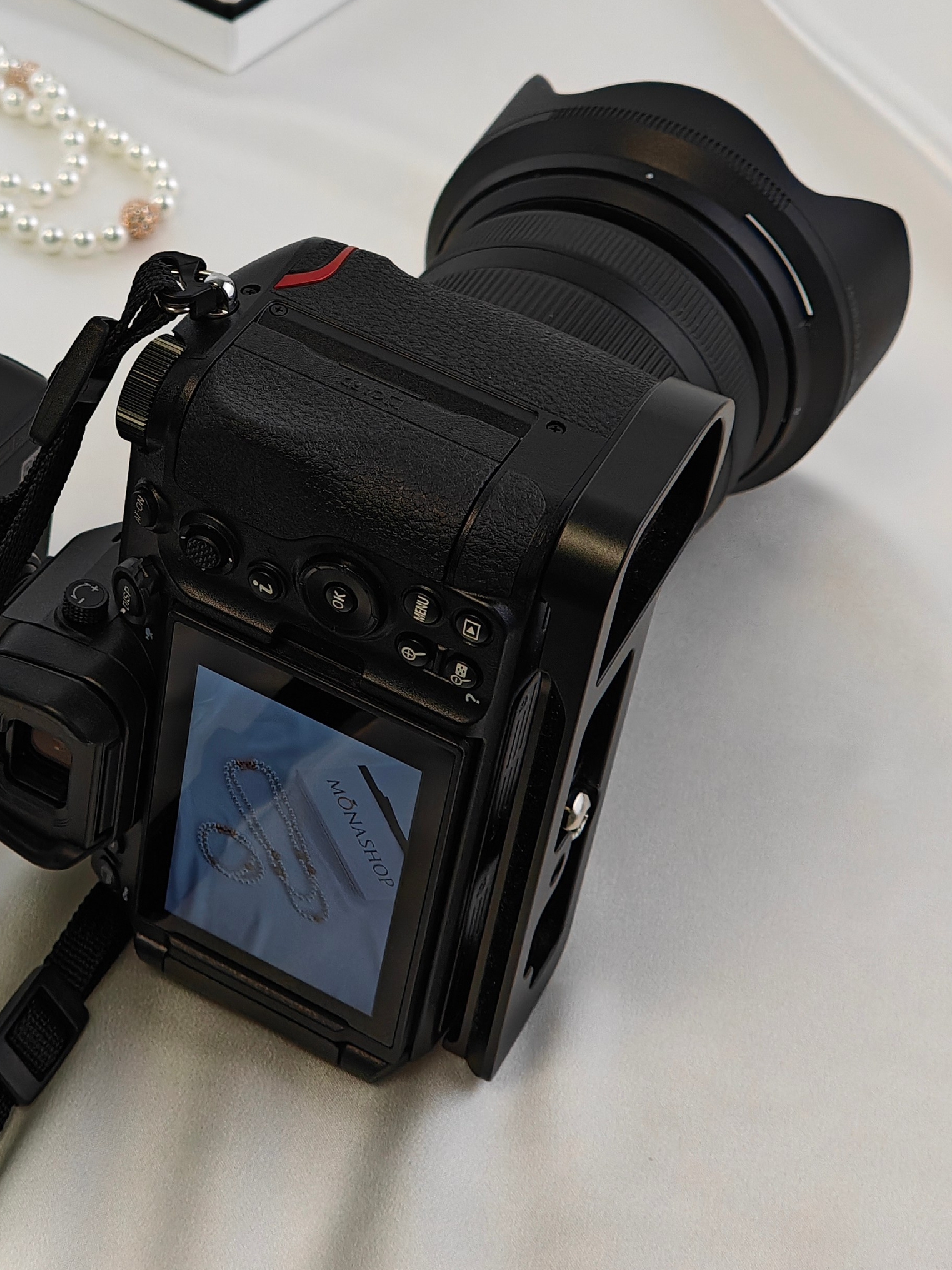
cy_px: 350
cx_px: 167
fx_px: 2897
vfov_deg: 24.5
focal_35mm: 79
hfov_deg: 18.5
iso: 500
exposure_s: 1/121
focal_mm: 7.1
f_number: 2
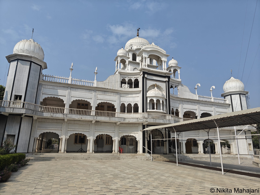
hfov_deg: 71.6
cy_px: 98
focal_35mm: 24
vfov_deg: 56.8
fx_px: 180
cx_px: 130
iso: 50
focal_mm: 5.59
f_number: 1.8
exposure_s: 1/5442
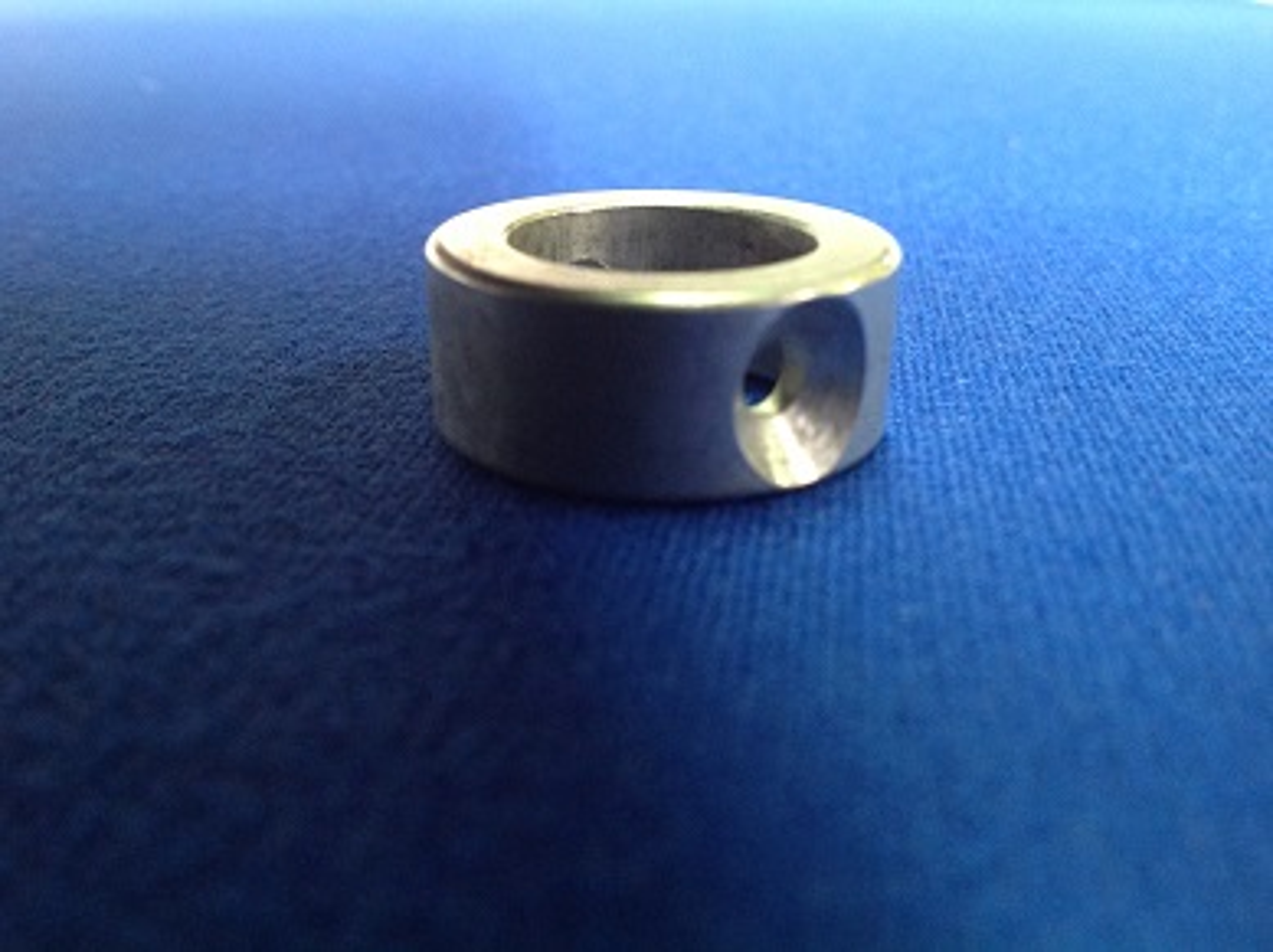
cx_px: 636
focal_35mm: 35
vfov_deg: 40.6
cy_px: 476
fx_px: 1286
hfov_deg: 52.7
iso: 320
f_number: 2.4
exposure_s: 1/17
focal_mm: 4.28
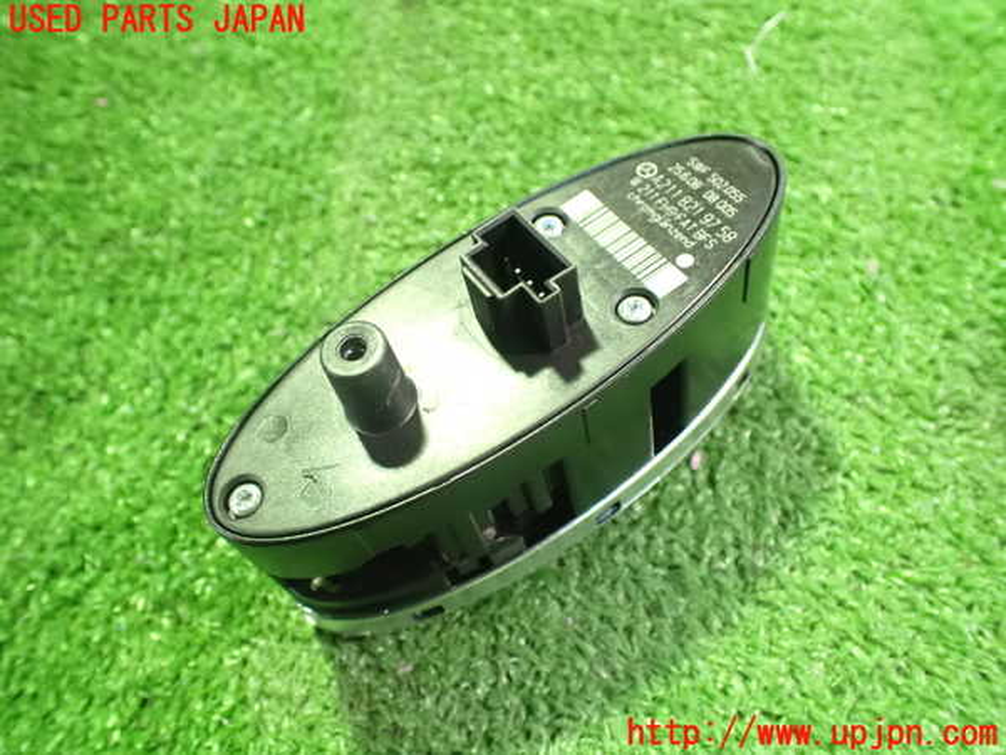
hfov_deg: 60.0
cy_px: 378
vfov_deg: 46.8
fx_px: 872
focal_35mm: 30
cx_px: 503
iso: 1600
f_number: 2.3
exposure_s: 1/30
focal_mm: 5.4
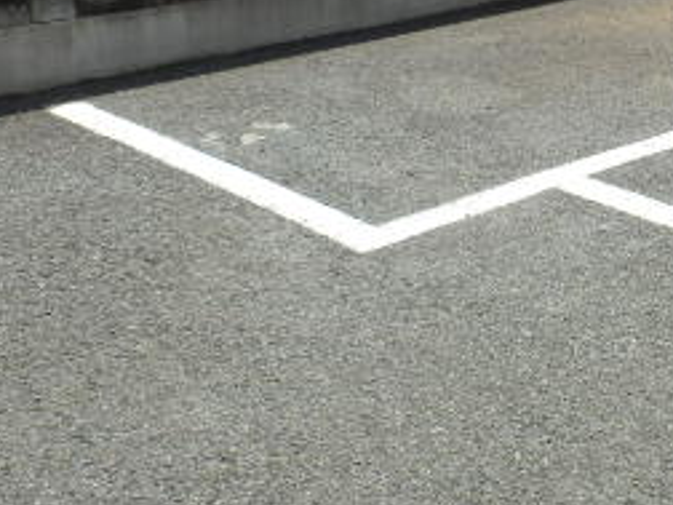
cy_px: 107
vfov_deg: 23.7
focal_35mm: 61
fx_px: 1186
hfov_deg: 29.6
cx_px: 670
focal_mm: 4.2
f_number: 7.9
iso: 80
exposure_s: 1/125
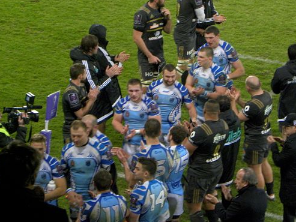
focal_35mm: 224
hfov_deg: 8.8
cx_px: 176
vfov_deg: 6.6
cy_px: 89
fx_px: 1916
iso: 359
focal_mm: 32.7
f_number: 4.5
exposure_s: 1/79.2
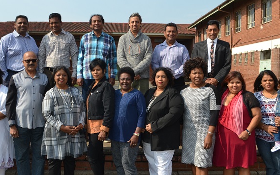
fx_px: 328
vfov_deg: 29.8
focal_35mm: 43
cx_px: 117
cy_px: 72
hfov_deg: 46.1
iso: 100
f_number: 8
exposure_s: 1/200
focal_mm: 20
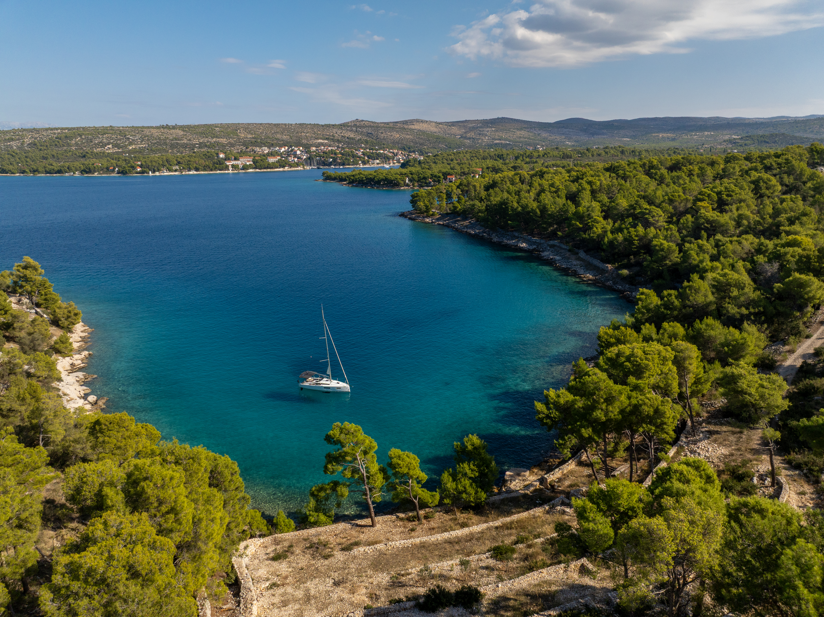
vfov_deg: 56.8
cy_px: 308
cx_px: 412
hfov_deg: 71.6
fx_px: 571
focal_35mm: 24
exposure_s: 1/2000
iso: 100
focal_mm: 12.29
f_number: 3.2
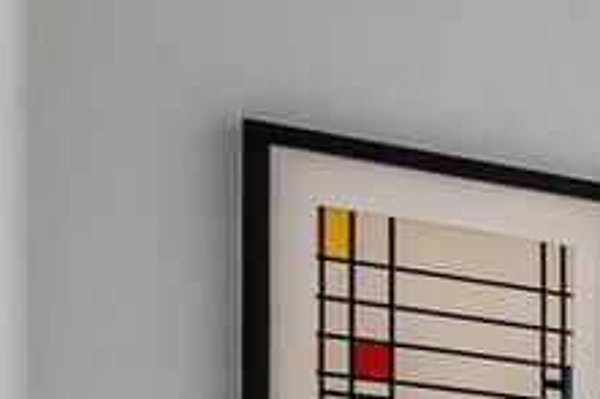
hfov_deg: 8.9
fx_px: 2048
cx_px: 2244
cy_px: 905
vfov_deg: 10.0
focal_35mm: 123
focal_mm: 16
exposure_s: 1/10
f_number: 11
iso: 100
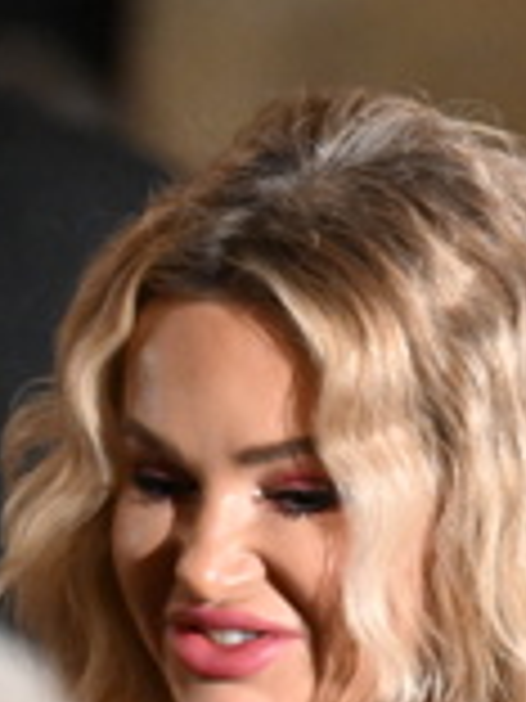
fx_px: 17221
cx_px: 944
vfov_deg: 2.3
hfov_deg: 1.7
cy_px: 810
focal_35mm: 850
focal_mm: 200
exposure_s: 1/200
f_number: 3.5
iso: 8000
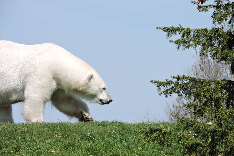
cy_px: 86
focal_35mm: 313
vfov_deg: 4.4
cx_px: 117
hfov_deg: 6.6
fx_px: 2034
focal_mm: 53.5
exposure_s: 1/640
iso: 100
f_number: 4.8
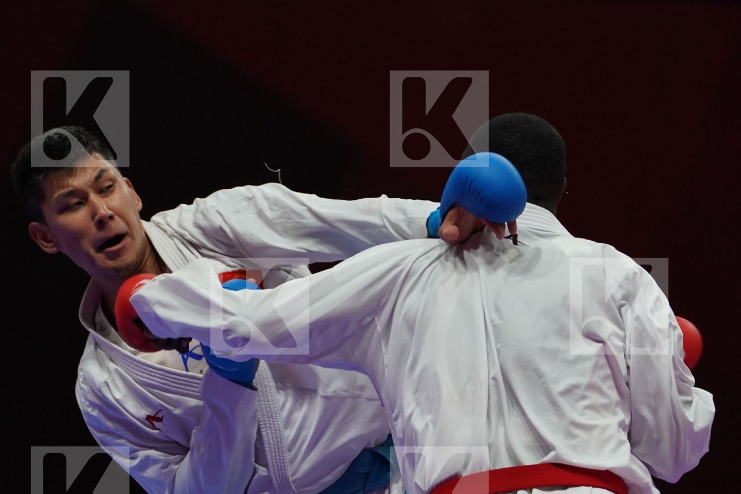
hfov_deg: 4.8
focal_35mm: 430
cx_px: 439
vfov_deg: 3.2
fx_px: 8850
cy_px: 306
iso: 2000
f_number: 4
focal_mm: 223
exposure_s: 1/1000
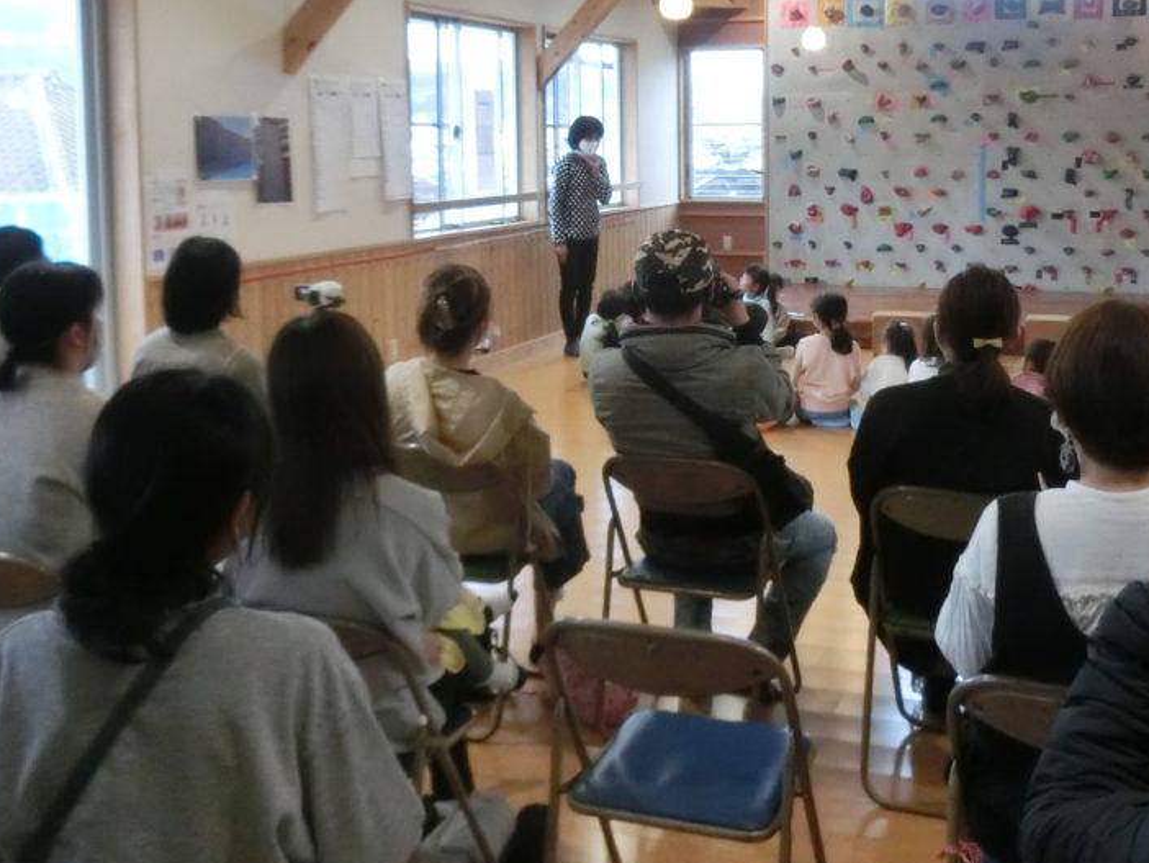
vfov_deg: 34.5
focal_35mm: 41
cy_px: 236
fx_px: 1361
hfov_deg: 45.6
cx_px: 679
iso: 800
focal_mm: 4.24
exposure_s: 1/200
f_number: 3
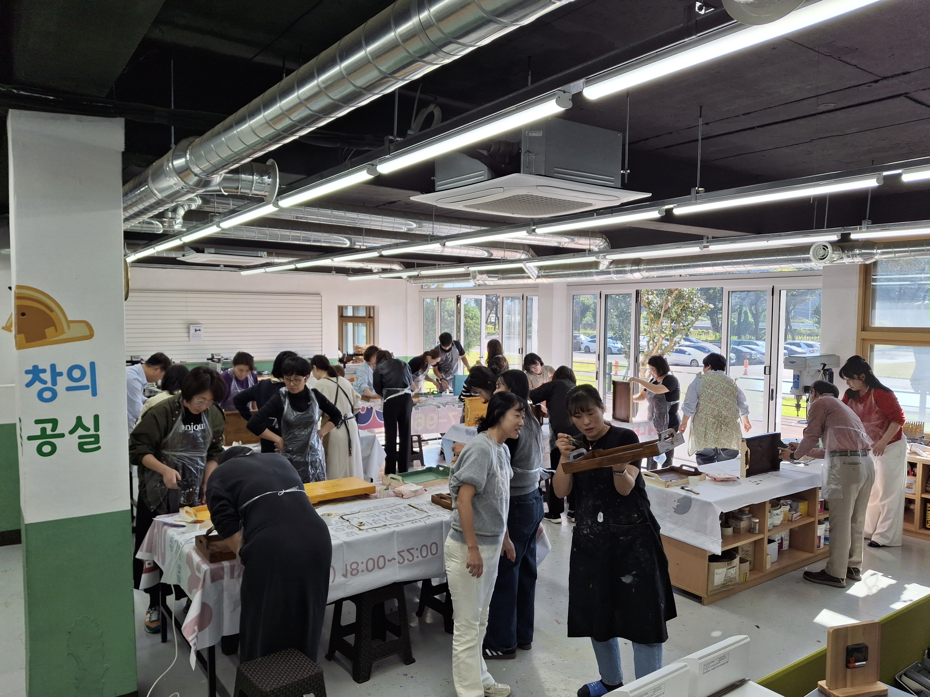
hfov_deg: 69.4
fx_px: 672
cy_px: 348
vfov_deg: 54.9
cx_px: 465
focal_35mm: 25
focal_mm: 4.69
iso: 25
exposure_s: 1/136
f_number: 1.8
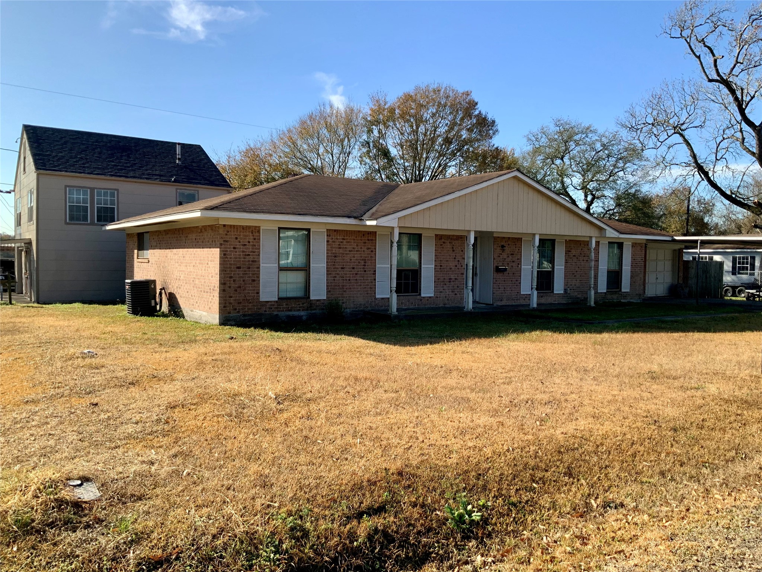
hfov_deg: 61.7
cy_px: 286
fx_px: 638
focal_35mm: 29
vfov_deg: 48.2
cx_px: 381
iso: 16
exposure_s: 1/1490
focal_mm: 3
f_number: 1.8
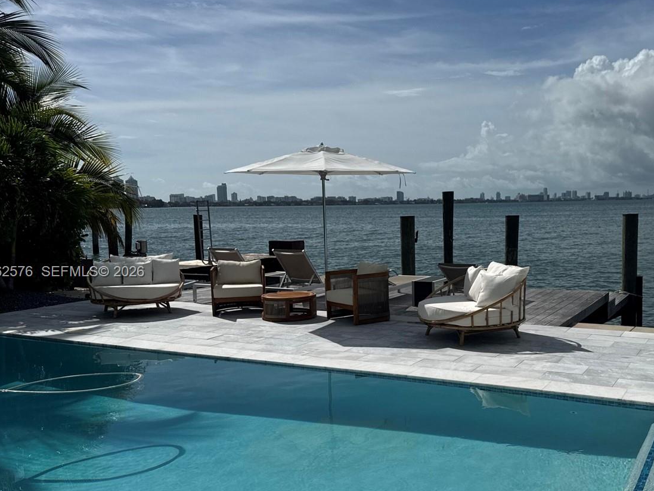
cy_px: 273
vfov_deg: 40.7
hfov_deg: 51.6
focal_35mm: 35
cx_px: 436
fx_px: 661
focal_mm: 6.76
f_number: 1.78
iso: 64
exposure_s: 1/12346
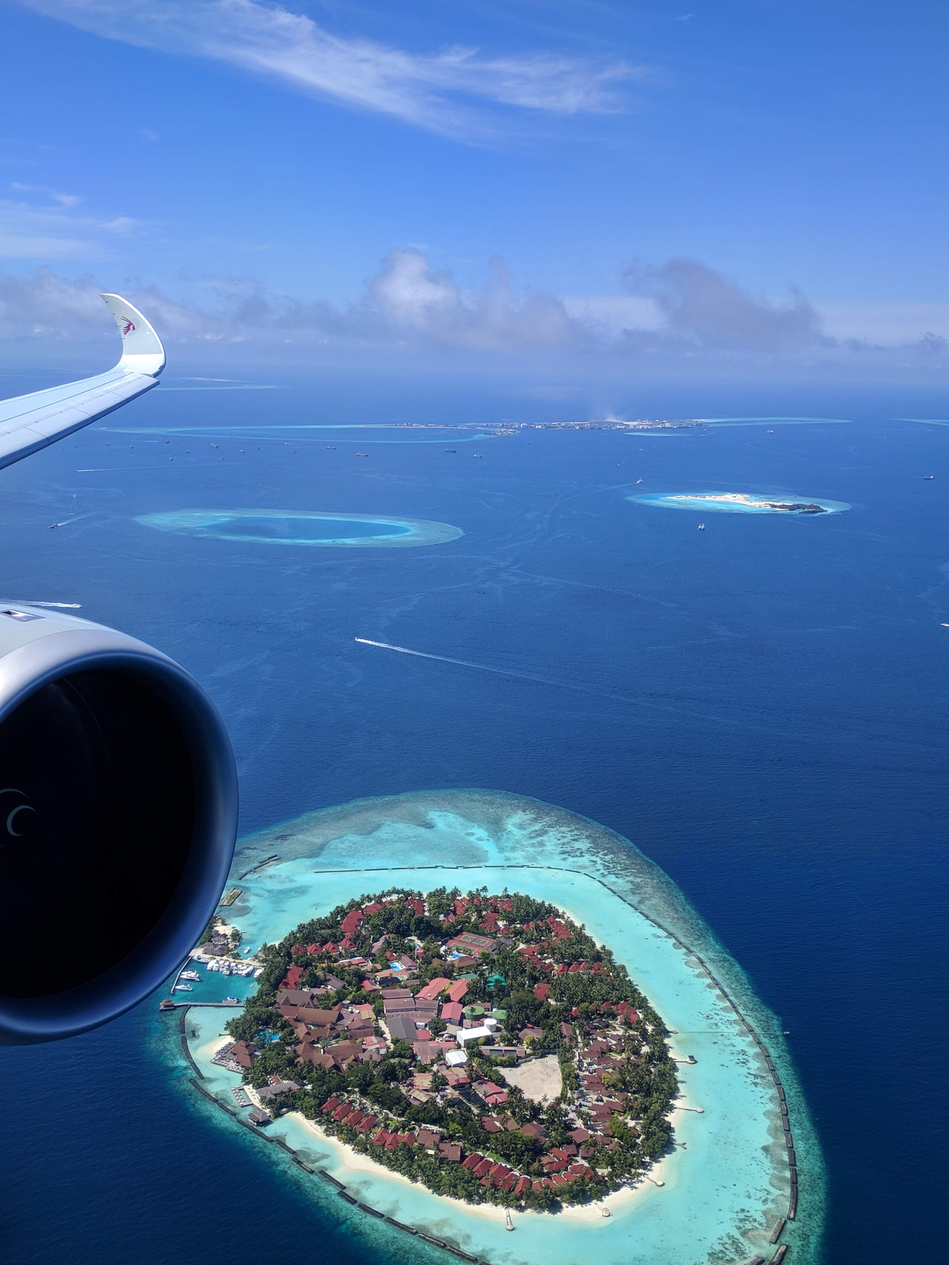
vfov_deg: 67.3
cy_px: 632
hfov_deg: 53.1
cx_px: 474
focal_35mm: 26
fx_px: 950
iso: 60
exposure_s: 1/1845
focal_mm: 4.67
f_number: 2
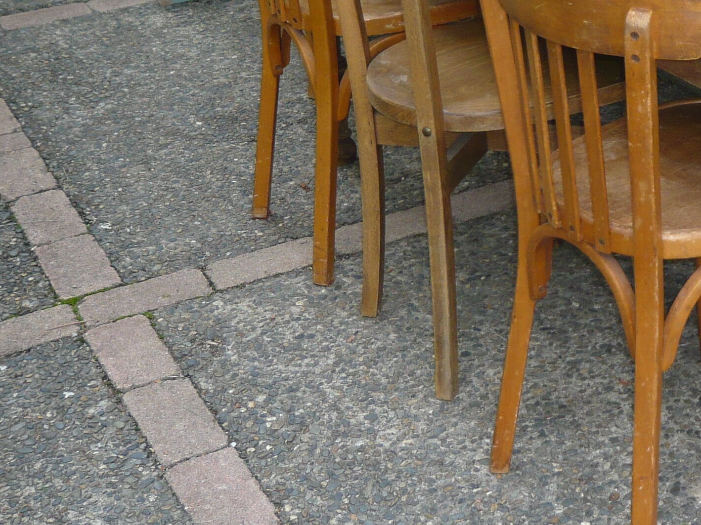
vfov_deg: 18.7
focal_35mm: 78
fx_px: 1579
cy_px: 114
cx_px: 703
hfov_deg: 23.9
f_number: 3.1
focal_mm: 5.8
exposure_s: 1/160
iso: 100
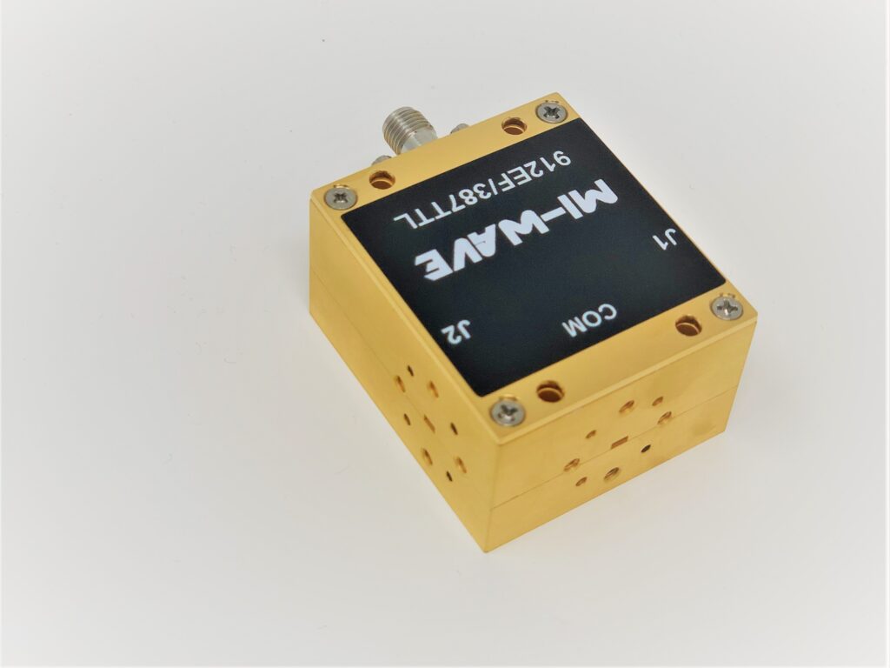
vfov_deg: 28.0
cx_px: 445
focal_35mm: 52
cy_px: 334
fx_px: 1337
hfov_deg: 36.8
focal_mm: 6
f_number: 2.4
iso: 20
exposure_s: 1/120
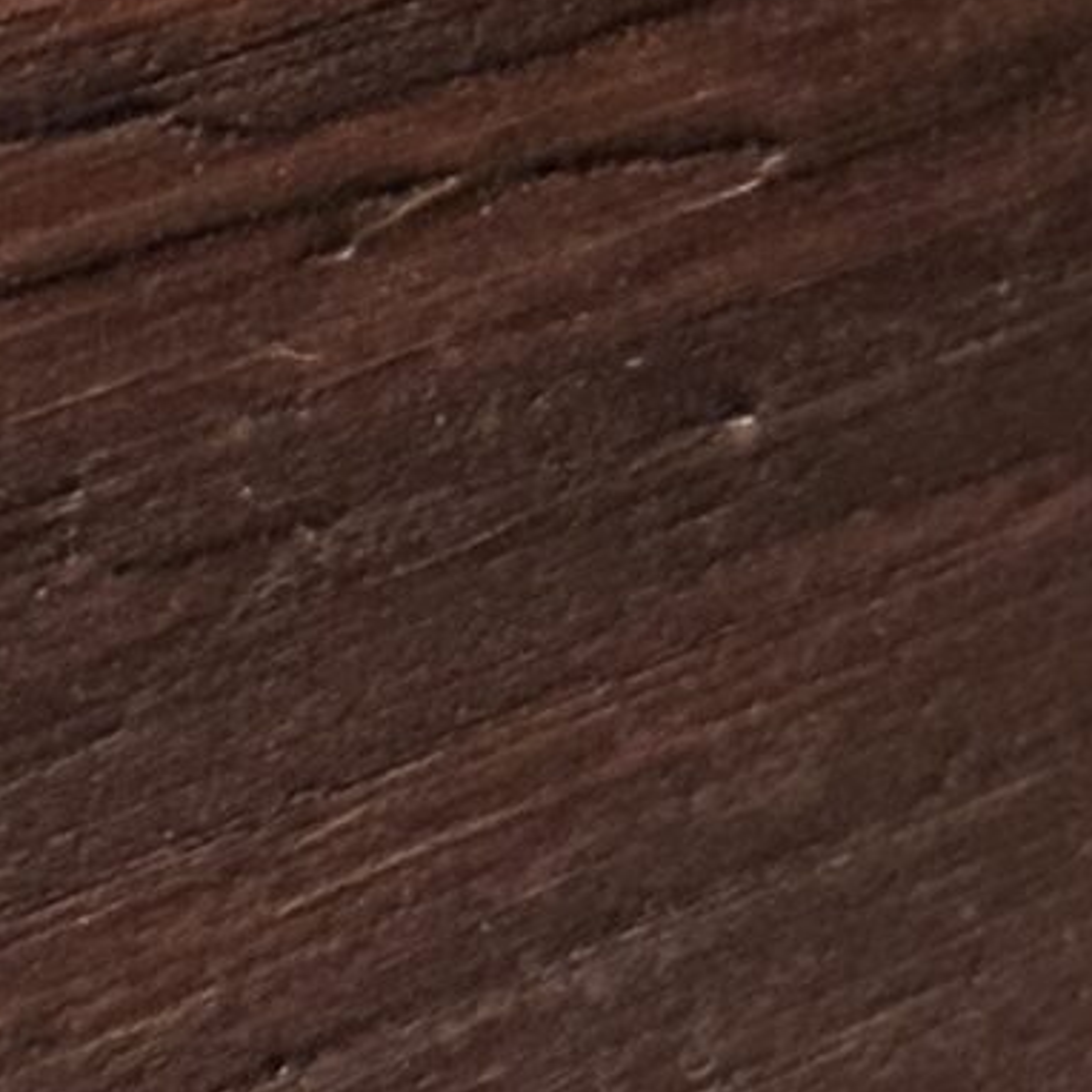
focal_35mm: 284
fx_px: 10136
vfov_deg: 6.0
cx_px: 615
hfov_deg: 6.2
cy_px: -1143
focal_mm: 6.76
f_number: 1.78
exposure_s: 1/315
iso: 100
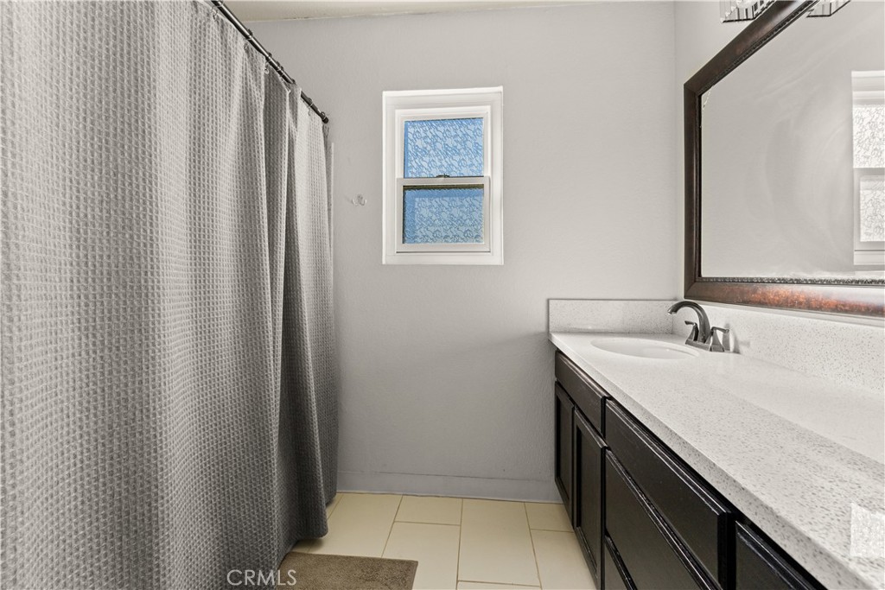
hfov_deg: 100.4
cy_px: 295
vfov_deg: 77.3
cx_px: 442
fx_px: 369
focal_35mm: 15
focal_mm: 10
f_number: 5
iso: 200
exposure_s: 1/20
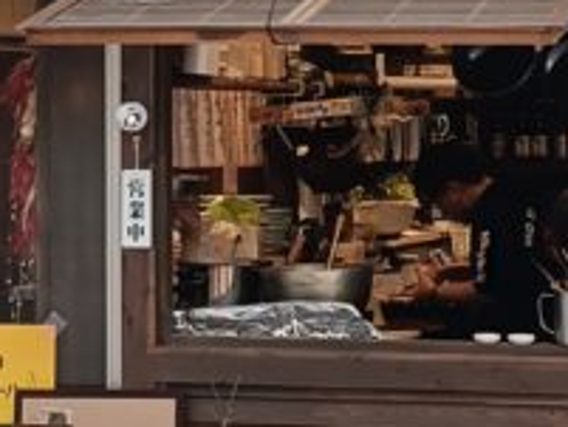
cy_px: 8
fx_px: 2922
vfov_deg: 8.3
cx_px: 237
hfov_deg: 11.1
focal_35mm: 178
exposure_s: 1/60
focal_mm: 4.7
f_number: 1.7
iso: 250
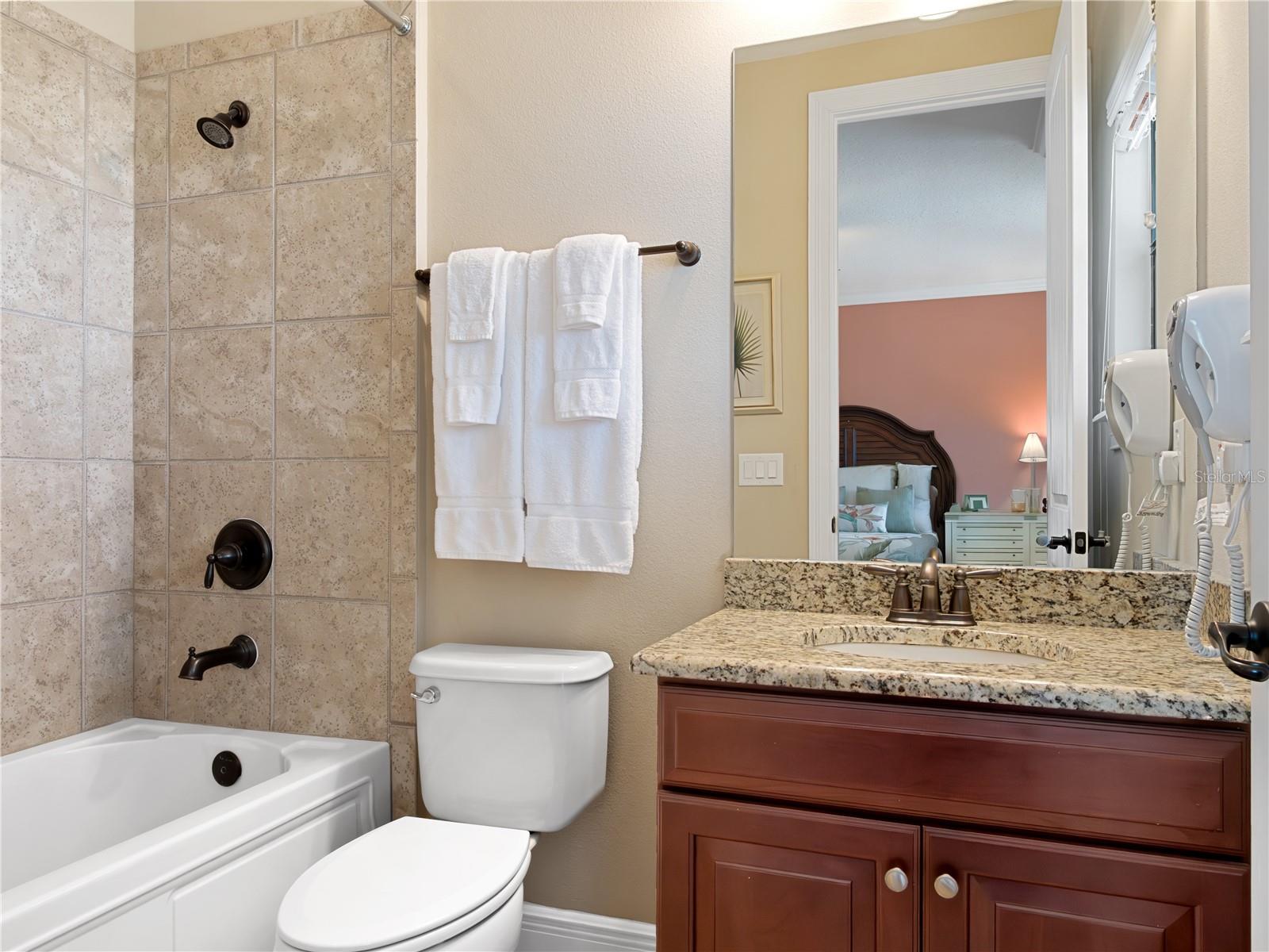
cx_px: 634
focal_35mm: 24
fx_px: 880
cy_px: 476
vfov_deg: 56.8
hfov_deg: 71.6
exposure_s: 1/20
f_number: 8
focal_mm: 12
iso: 3200
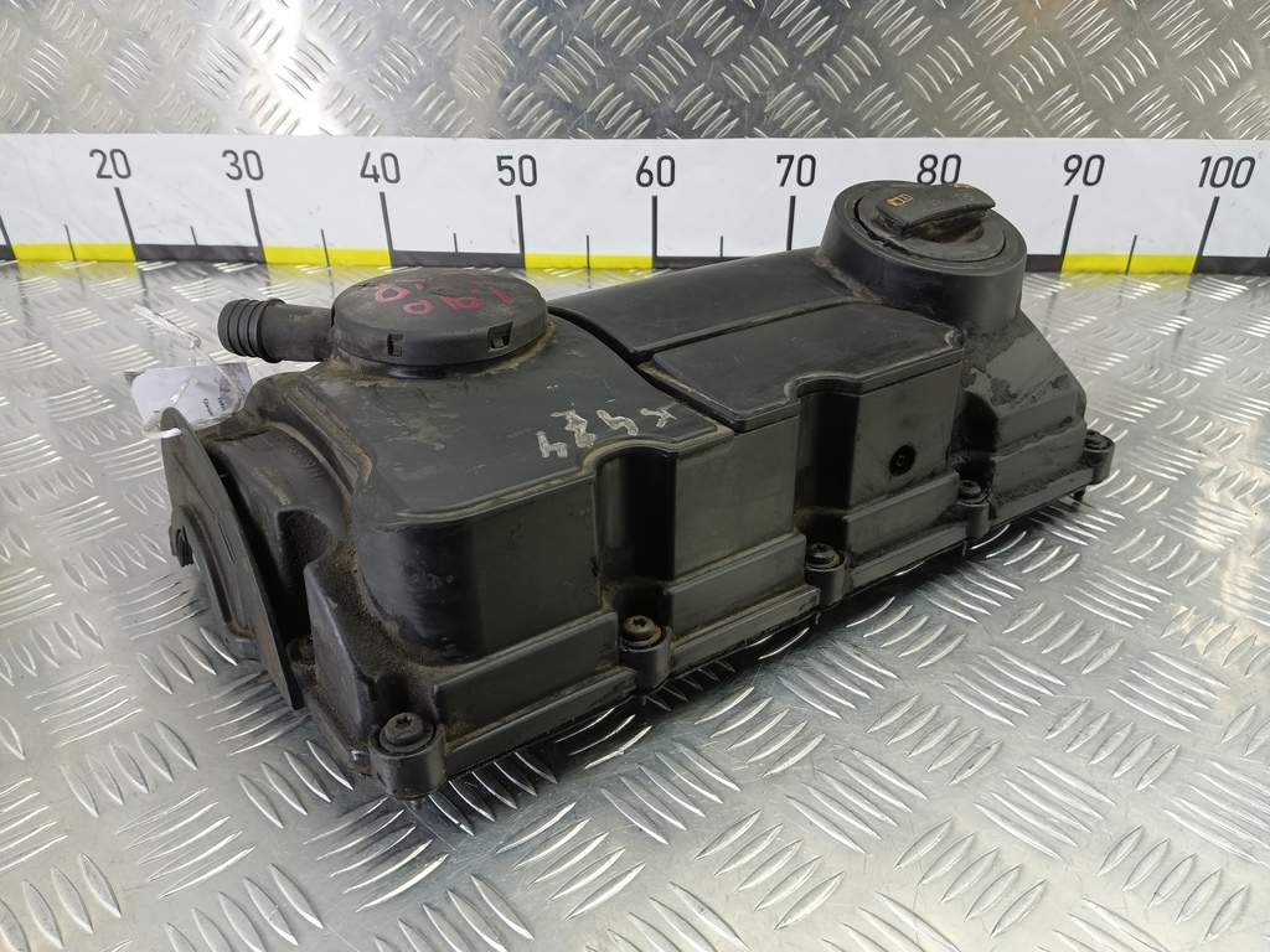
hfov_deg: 73.9
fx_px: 844
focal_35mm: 23
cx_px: 635
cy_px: 476
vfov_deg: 58.9
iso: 200
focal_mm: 4.11
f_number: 1.6
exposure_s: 1/50
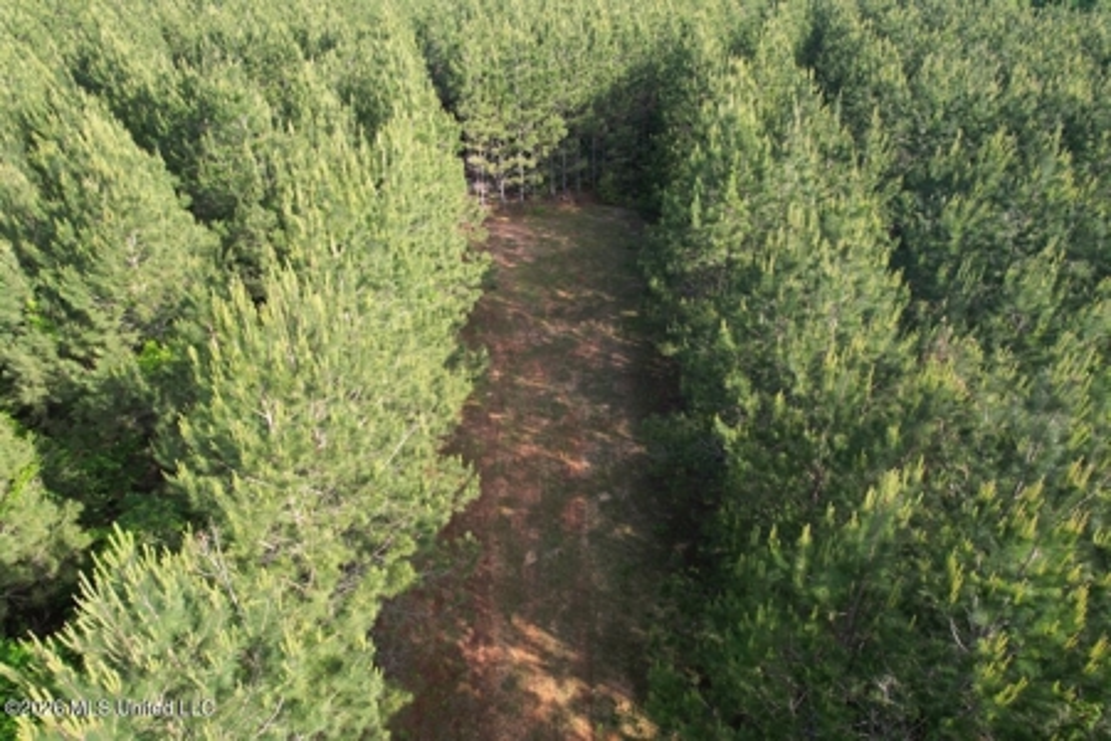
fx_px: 679
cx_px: 556
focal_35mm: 22
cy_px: 370
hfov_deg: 78.6
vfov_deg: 57.2
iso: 100
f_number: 2.8
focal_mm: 8.38
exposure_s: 1/400
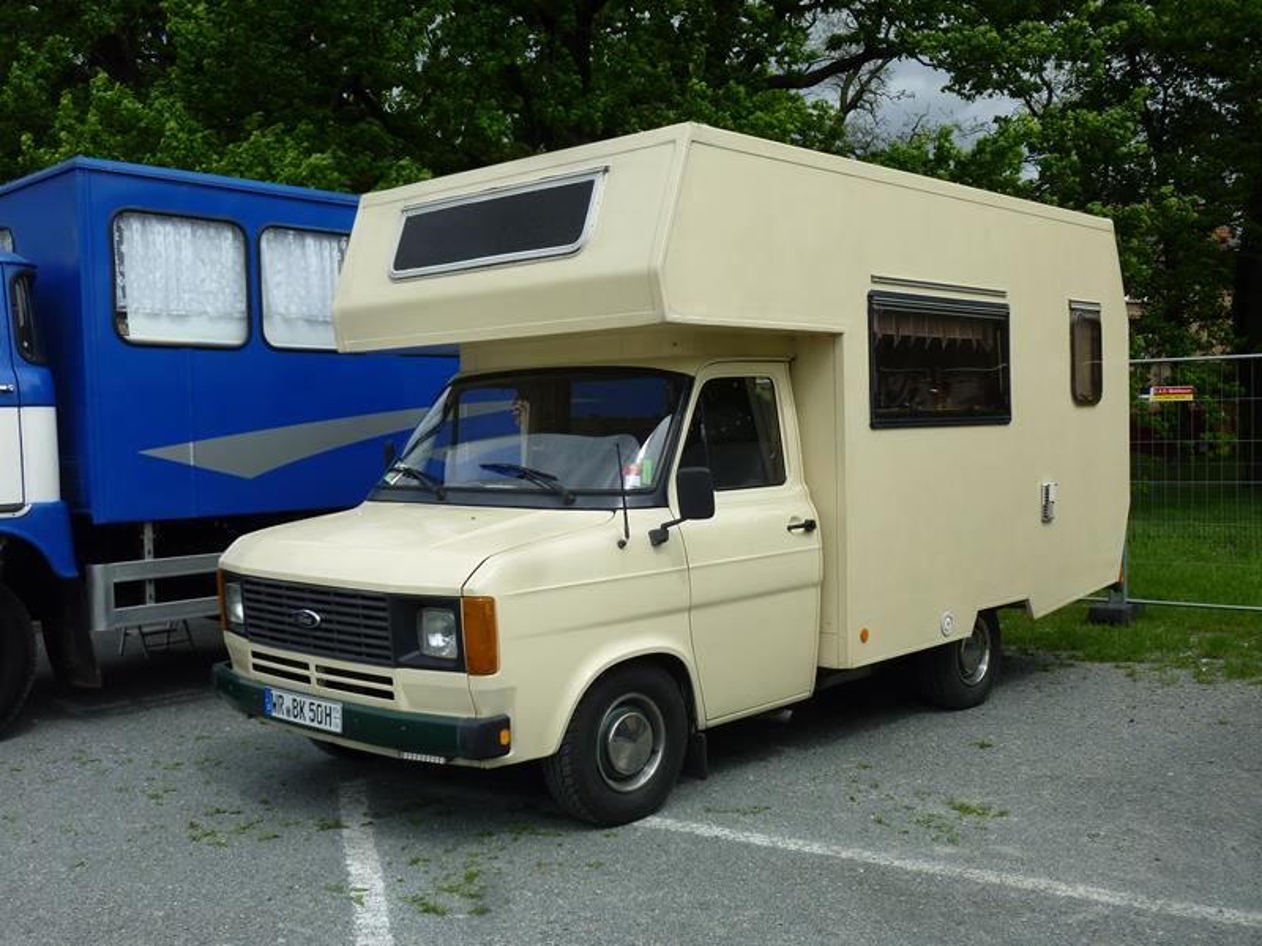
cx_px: 631
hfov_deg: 52.6
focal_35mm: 35
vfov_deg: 40.7
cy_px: 473
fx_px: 1276
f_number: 3.8
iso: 80
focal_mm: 6.3
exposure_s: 1/400
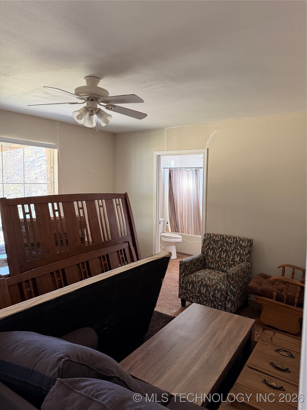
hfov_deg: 56.8
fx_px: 284
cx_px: 154
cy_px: 205
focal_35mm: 24
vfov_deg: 71.6
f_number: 1.78
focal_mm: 6.76
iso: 400
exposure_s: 1/60
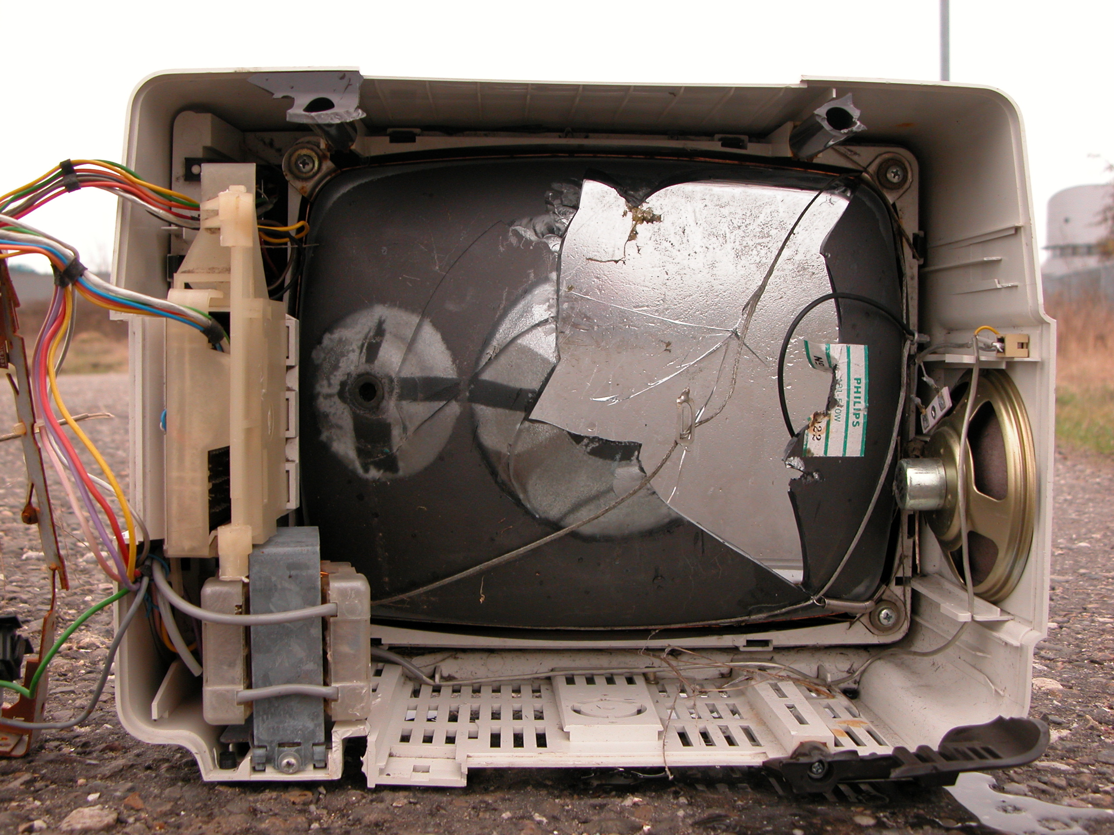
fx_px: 1319
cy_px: 418
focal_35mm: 41
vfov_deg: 35.1
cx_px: 557
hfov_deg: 45.8
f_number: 3.3
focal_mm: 10.7
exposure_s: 1/181
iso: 100
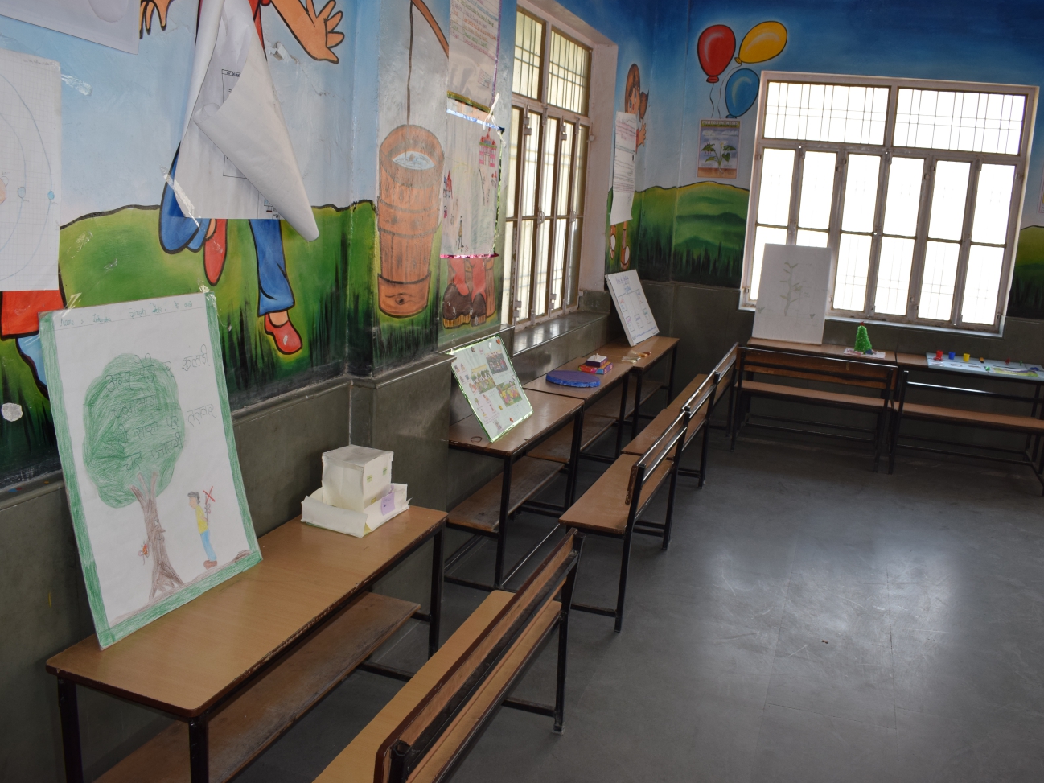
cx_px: 552
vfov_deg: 46.8
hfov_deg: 59.9
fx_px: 905
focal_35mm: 30
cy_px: 382
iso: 500
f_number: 5.6
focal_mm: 18
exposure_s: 1/125
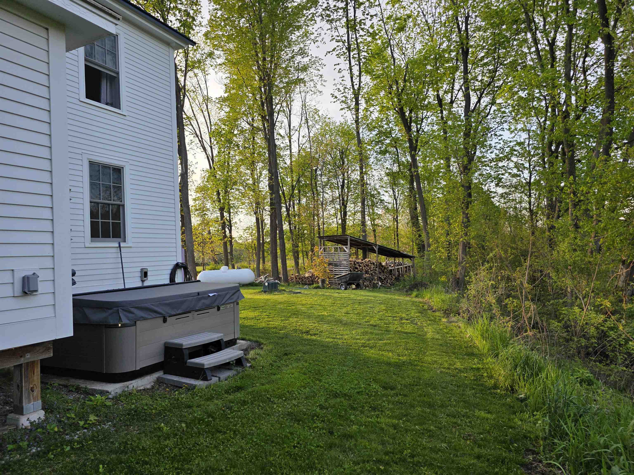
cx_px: 317
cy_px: 238
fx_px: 421
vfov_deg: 58.9
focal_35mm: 23
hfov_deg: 73.9
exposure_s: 1/359
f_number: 1.7
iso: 25
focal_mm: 6.3
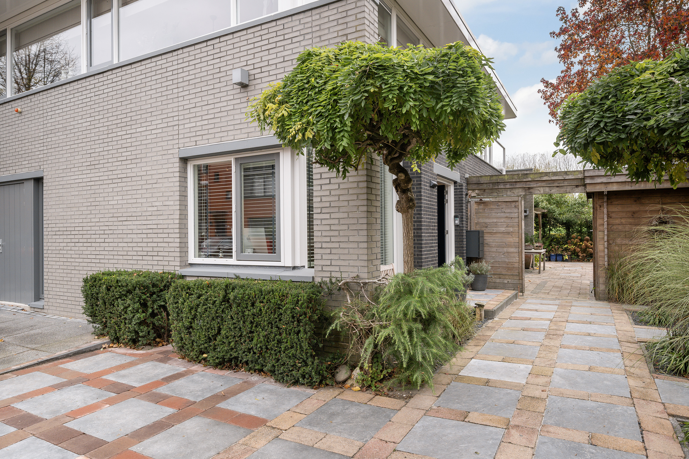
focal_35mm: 22
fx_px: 431
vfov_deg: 56.1
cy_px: 230
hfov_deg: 77.3
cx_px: 344
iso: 400
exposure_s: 1/60
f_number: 8
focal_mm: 22.5
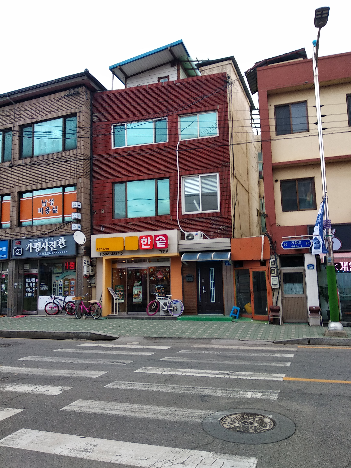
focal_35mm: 27
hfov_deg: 51.4
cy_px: 238
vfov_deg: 65.3
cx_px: 179
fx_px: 365
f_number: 2.2
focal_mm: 3.81
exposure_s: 1/120
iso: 125
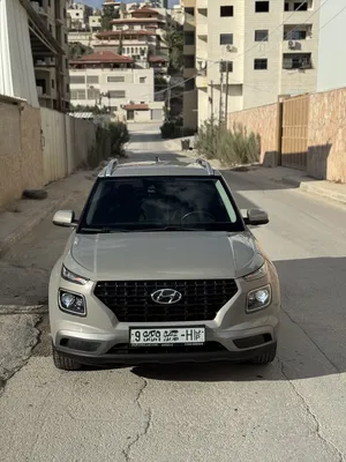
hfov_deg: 30.3
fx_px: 640
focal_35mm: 48
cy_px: 231
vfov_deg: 39.7
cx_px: 173
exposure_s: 1/5848
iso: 64
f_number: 1.78
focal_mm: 6.76
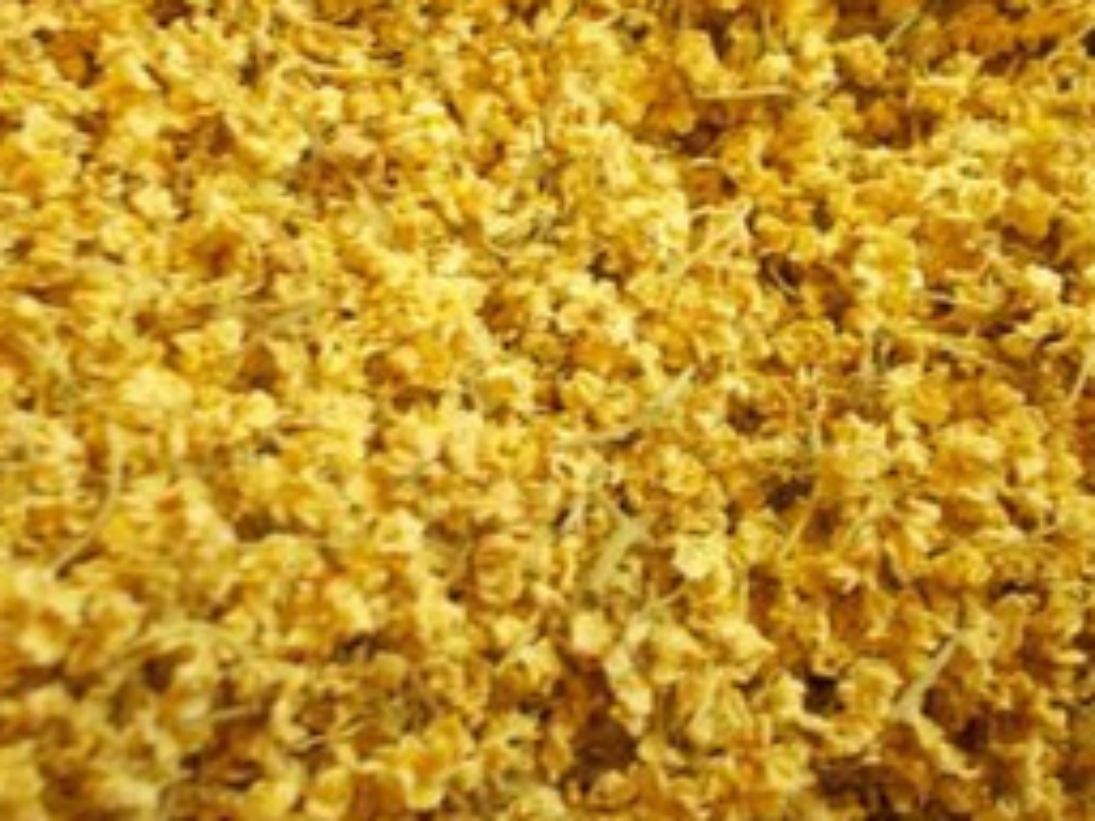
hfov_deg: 45.7
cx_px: 513
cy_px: 344
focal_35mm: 41
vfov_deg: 35.1
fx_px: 1297
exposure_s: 1/8
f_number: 3.4
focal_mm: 5.3
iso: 200
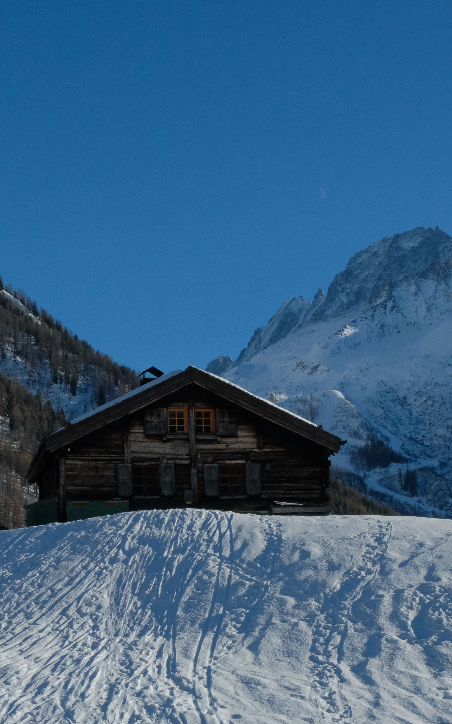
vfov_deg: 31.1
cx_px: 103
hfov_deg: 19.5
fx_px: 1301
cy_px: 362
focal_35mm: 66
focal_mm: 28.9
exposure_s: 1/4000
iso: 3200
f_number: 13
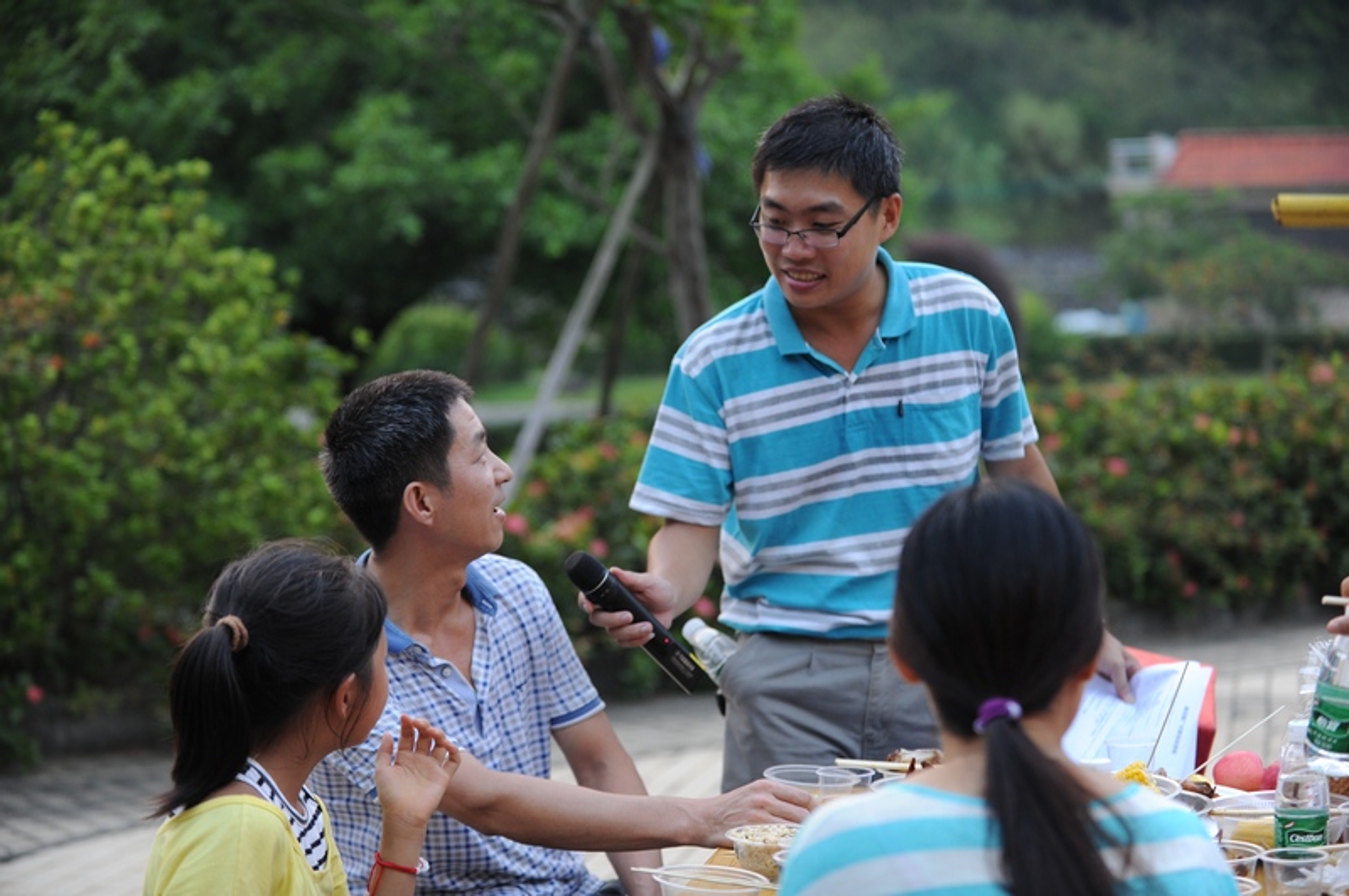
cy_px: 448
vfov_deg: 19.4
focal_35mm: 70
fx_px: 2621
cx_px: 674
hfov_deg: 28.9
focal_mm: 70
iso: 800
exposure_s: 1/200
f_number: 2.8
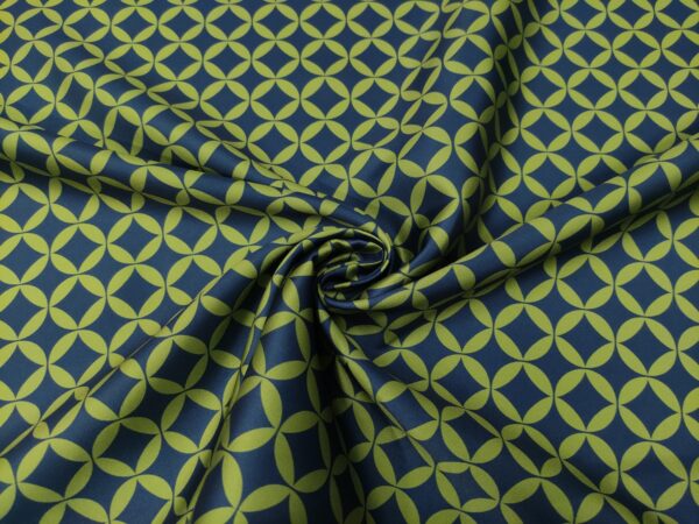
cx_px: 350
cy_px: 262
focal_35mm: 25
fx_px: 505
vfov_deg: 54.9
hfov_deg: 69.4
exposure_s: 1/160
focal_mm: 5.43
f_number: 1.89
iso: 640
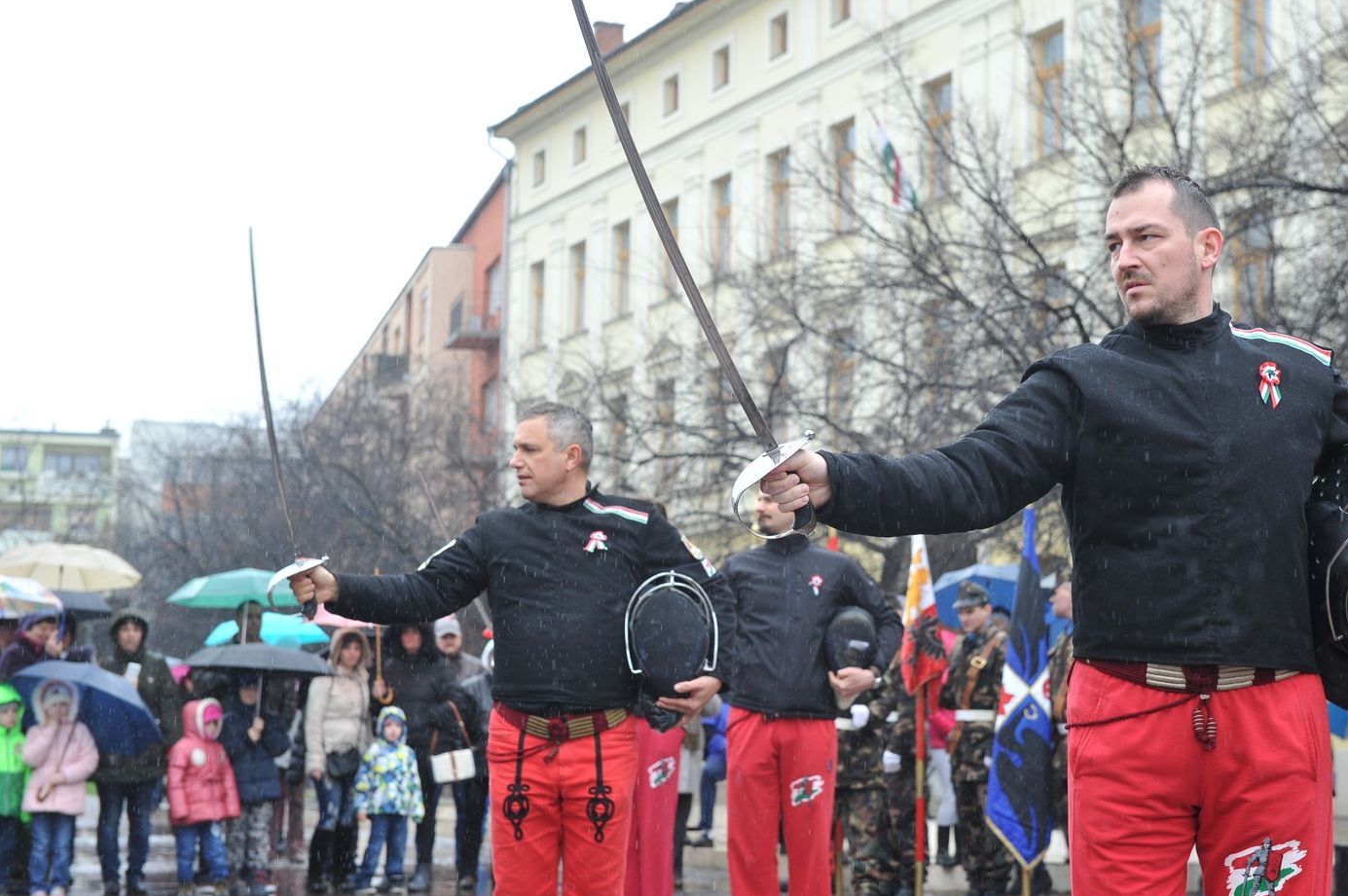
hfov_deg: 30.1
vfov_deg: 20.3
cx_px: 778
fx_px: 2507
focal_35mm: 67
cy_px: 384
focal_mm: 58
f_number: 4.5
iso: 1600
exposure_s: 1/400
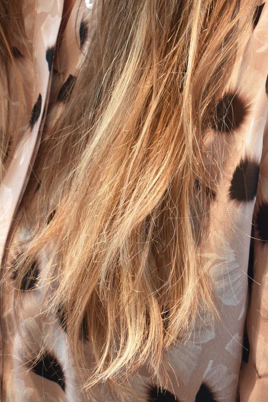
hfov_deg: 8.1
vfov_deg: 11.8
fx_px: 1886
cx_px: 33
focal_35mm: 169
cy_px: -144
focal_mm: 40
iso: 500
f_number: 9
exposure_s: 1/50
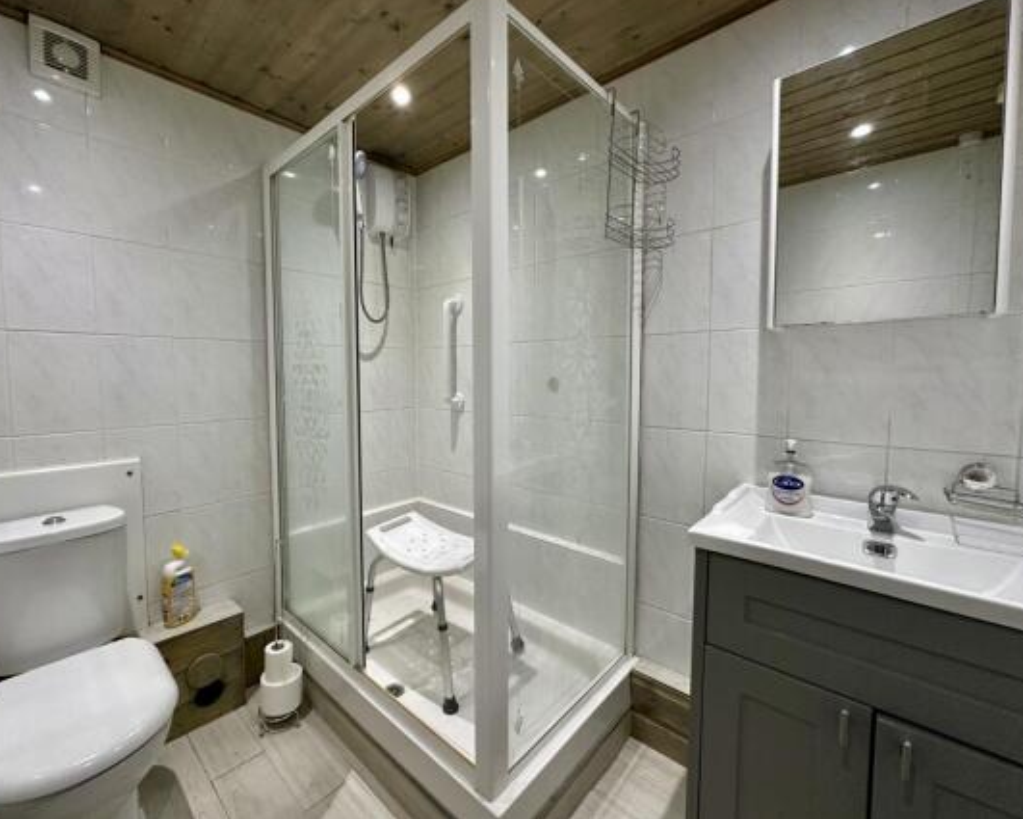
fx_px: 454
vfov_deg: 84.0
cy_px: 400
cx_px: 473
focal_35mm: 15
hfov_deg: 96.6
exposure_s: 1/100
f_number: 2.2
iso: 200
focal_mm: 2.22
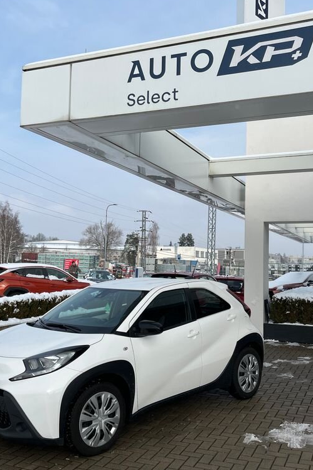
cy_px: 232
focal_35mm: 37
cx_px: 149
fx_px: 482
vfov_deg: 51.9
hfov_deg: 35.9
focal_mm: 5.1
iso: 50
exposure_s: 1/4651
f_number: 1.6
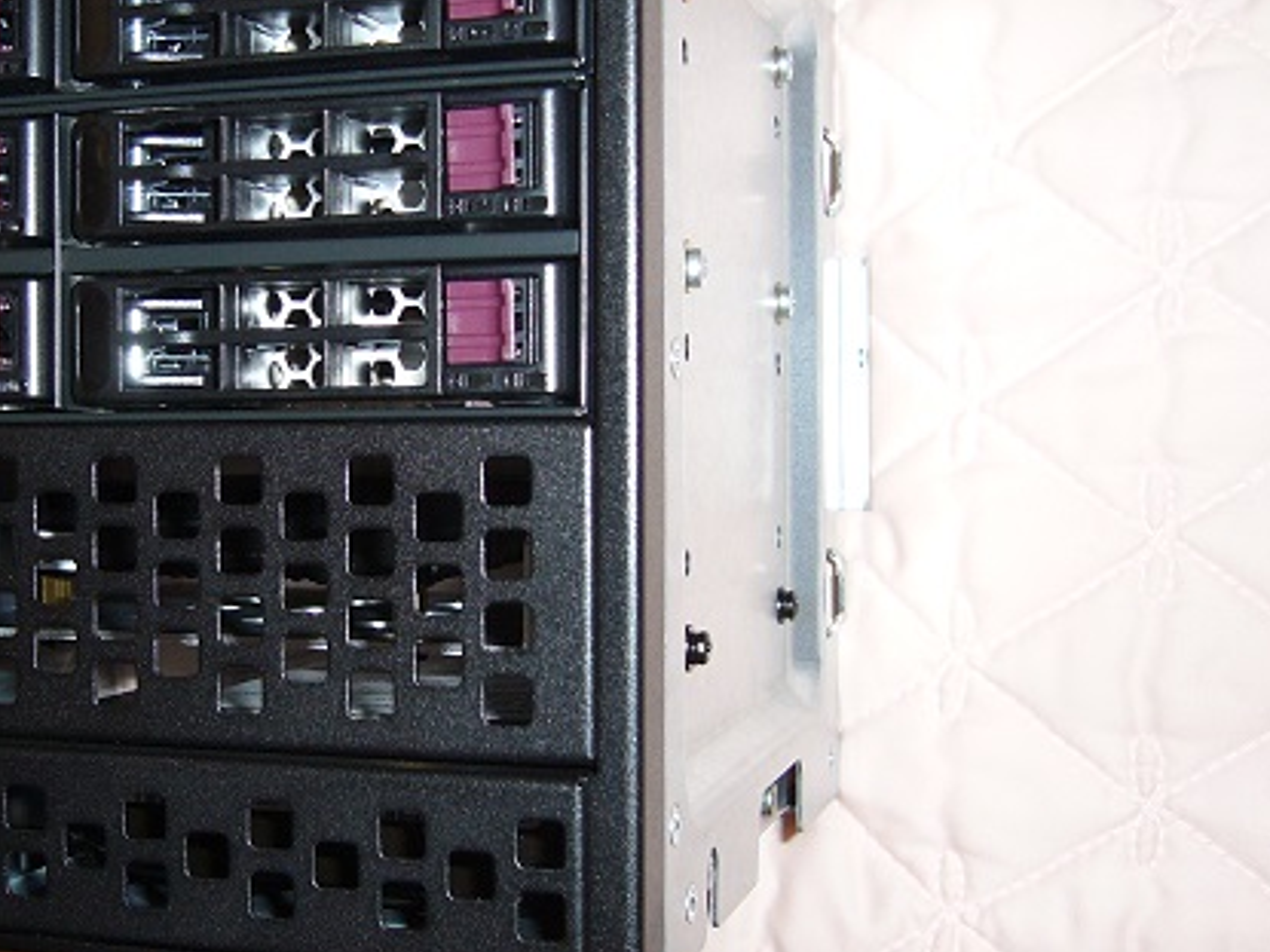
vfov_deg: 26.9
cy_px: 364
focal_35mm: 54
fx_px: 1981
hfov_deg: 35.1
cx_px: 404
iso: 100
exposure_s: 1/30
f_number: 2.8
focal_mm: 5.8
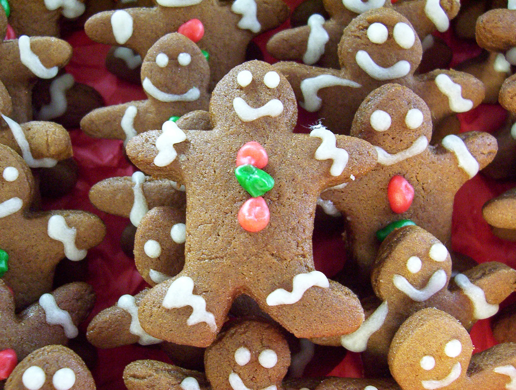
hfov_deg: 43.8
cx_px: 258
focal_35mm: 43
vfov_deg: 33.7
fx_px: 642
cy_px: 195
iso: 200
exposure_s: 1/27.2
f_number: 2.73
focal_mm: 5.77
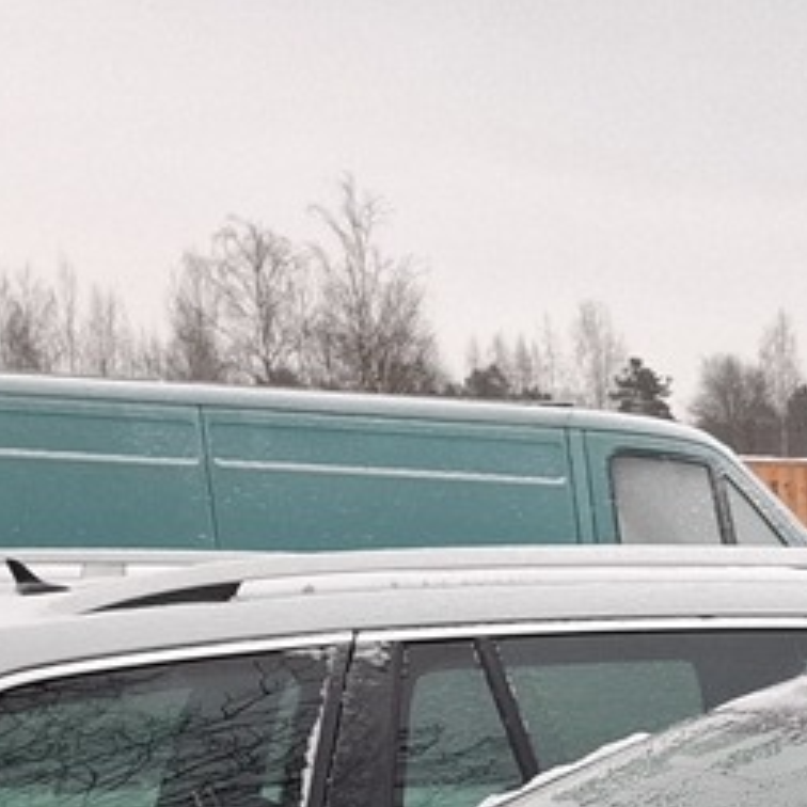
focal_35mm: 116
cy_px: 1569
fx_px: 3060
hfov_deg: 13.0
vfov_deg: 13.2
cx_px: 1624
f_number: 1.8
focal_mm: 5.54
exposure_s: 1/100
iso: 125
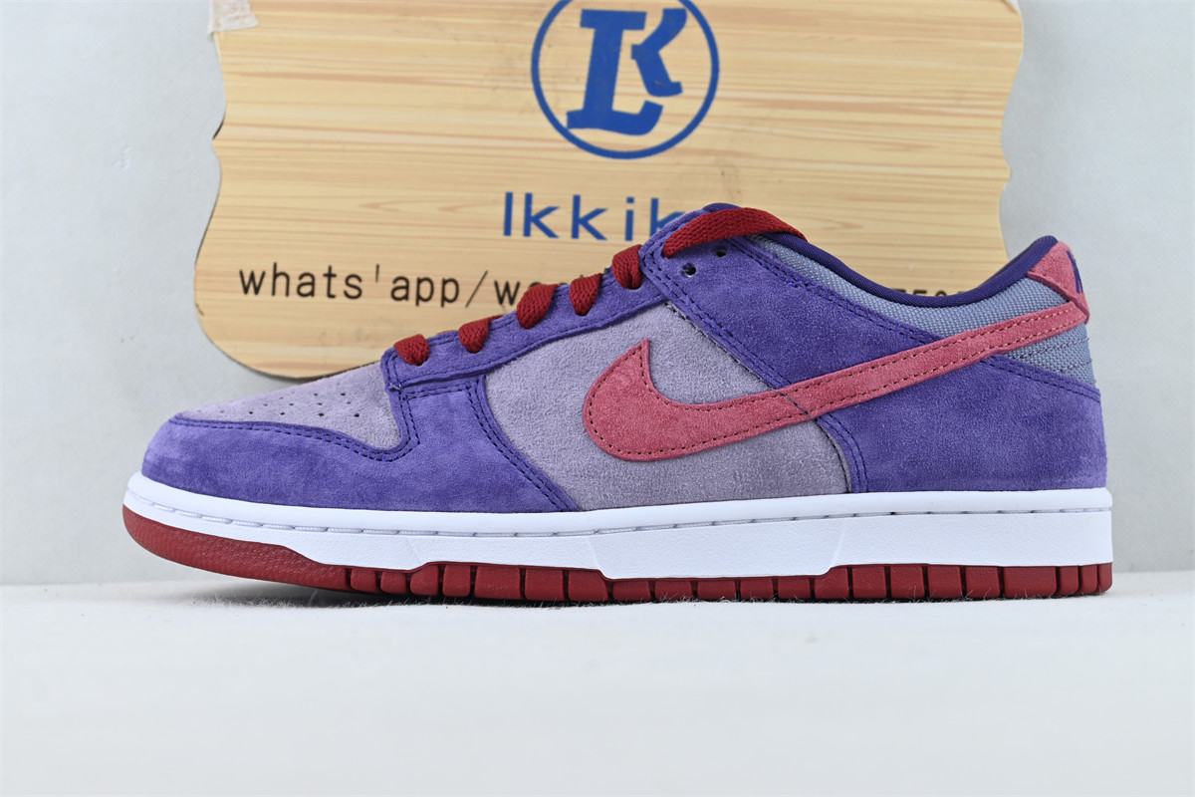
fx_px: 1743
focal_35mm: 52
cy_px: 398
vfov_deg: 25.8
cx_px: 598
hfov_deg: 37.9
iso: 100
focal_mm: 35
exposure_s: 1/50
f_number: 5.3
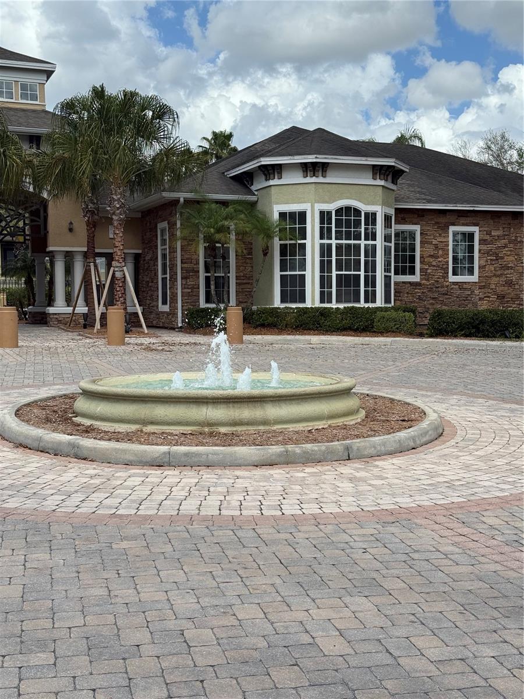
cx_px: 262
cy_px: 350
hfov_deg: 30.3
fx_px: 969
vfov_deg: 39.7
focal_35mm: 48
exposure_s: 1/4878
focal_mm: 6.76
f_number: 1.78
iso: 64
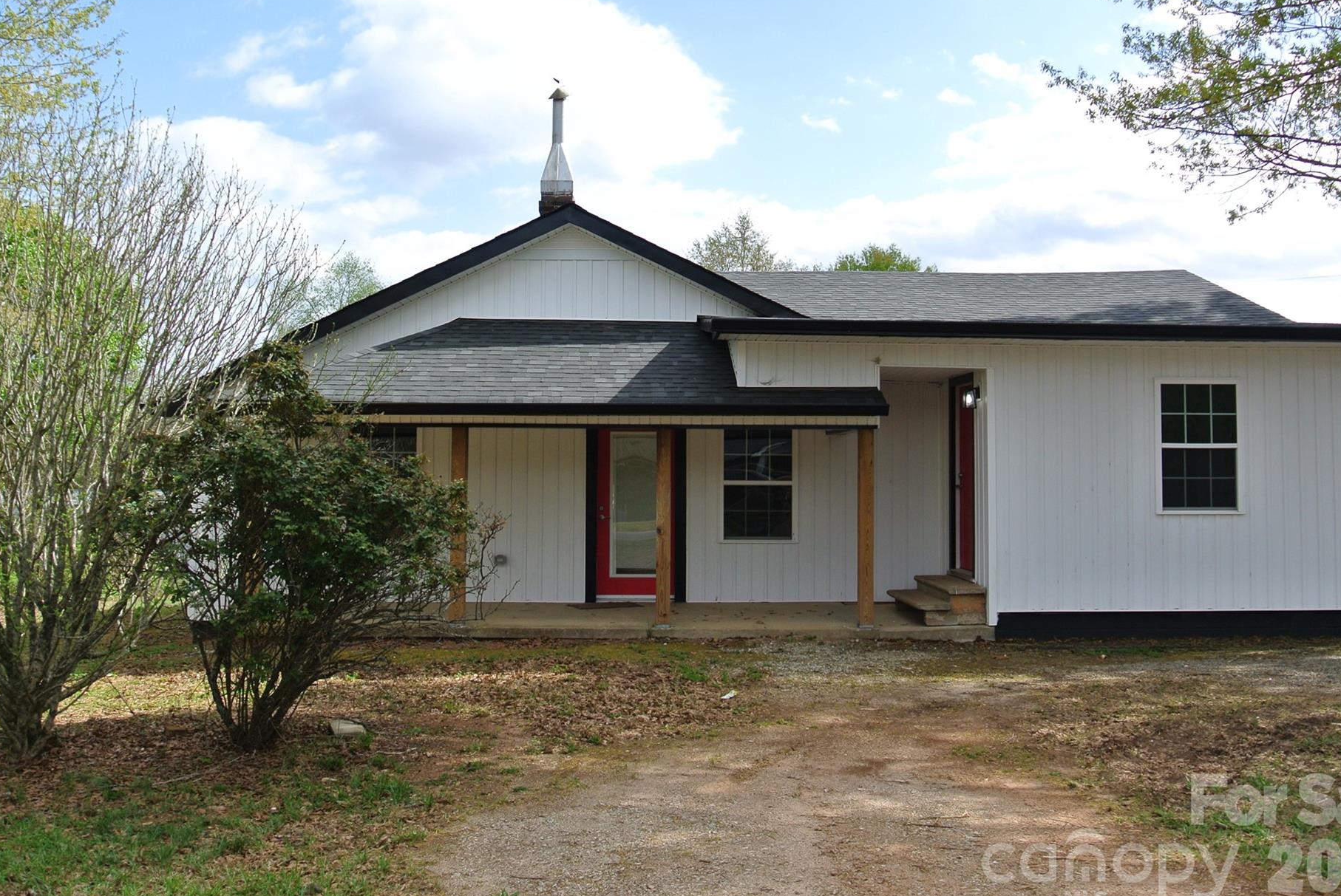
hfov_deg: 54.4
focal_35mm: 35
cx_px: 670
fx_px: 1305
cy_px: 413
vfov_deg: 37.9
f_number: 4.5
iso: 100
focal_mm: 11.8
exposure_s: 1/500
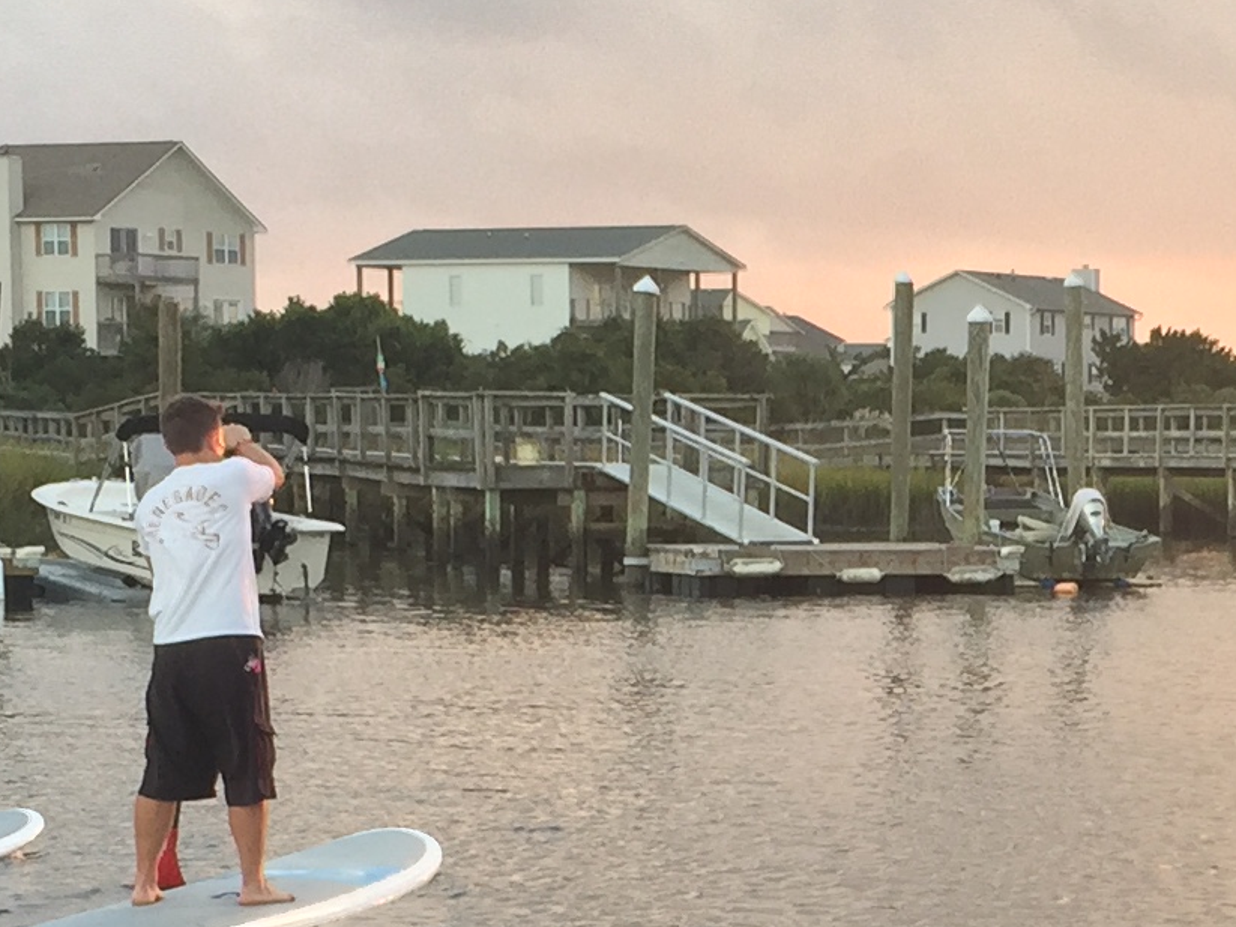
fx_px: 4106
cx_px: 1256
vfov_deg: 12.7
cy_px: 895
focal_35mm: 115
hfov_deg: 16.7
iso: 32
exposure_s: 1/60
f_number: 2.2
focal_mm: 4.15
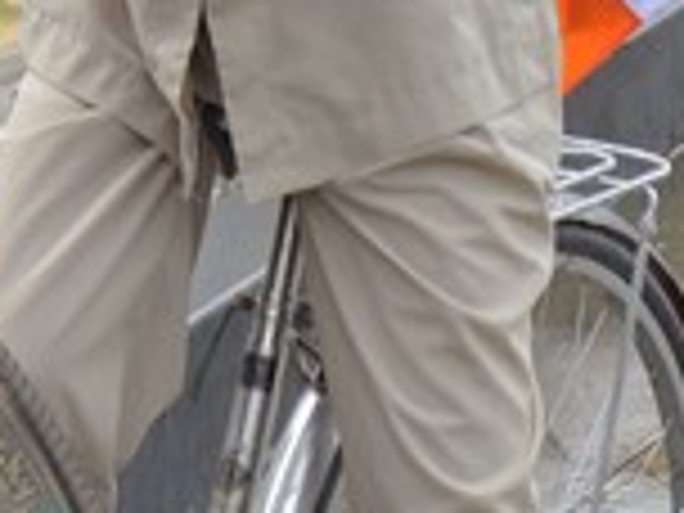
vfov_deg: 6.0
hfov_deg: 8.3
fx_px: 4723
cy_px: -675
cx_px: 128
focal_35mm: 239
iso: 100
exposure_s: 1/1000
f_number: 3.2
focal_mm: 58
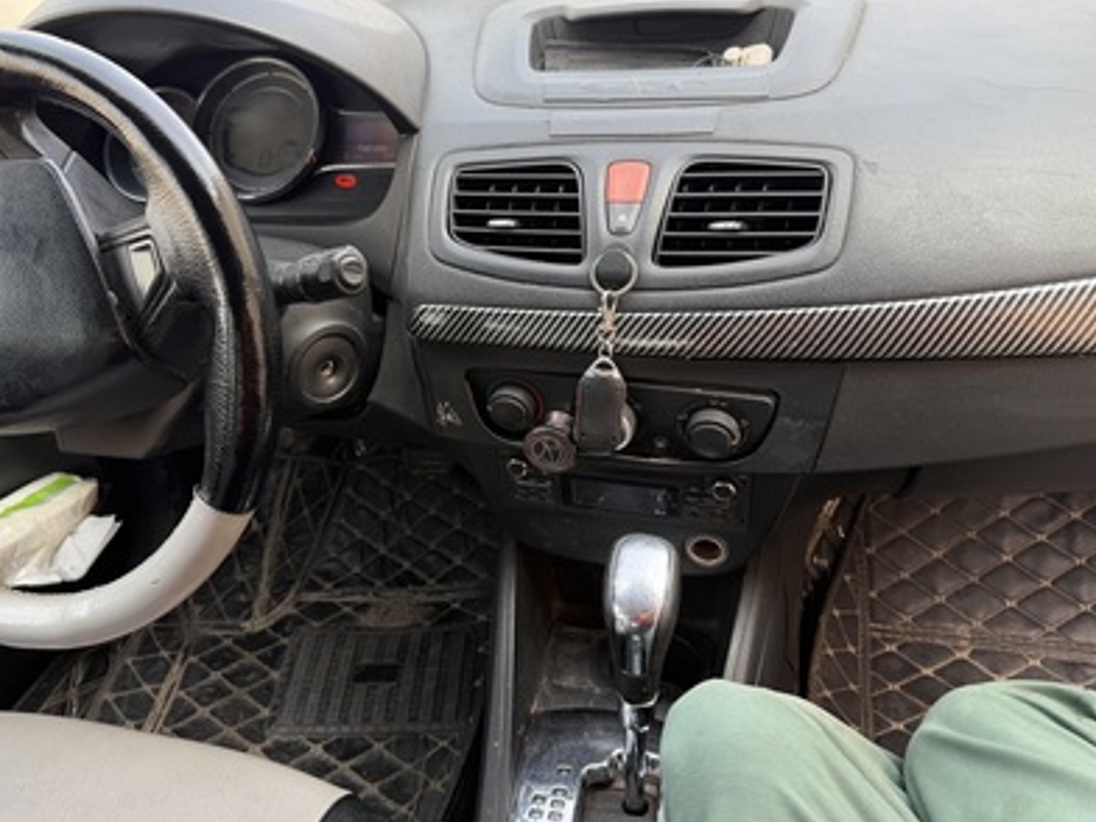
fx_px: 887
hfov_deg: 63.2
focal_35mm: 28
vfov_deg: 49.7
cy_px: 376
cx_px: 471
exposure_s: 1/165
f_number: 1.78
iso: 80
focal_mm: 6.76
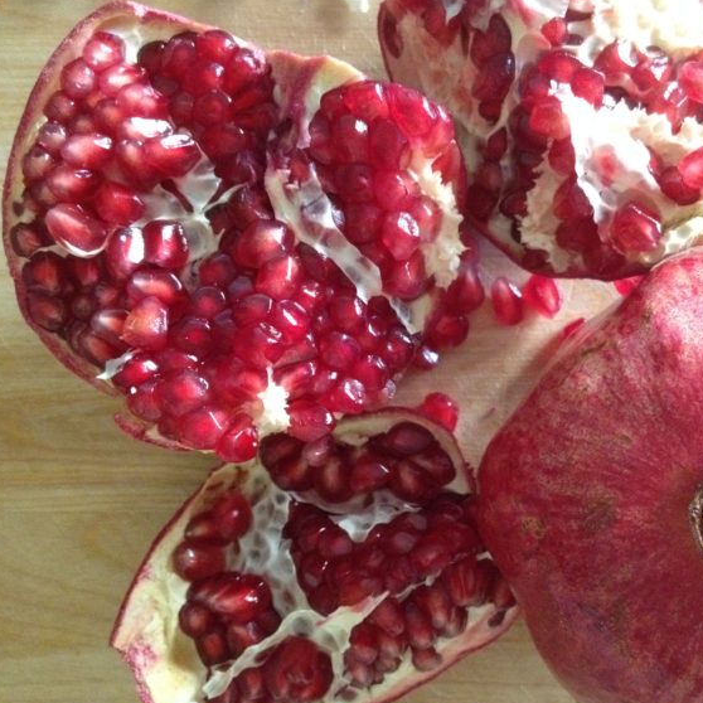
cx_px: 451
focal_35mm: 42
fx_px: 965
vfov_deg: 40.0
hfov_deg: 39.7
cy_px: 355
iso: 640
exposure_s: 1/15
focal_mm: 4.28
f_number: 2.4
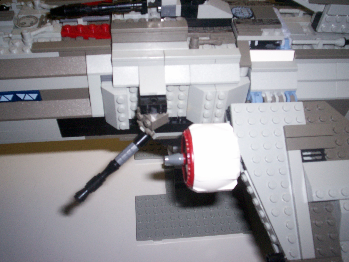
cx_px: 174
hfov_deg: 51.4
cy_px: 131
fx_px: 363
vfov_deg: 39.7
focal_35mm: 36
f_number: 4.5
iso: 140
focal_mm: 5.9
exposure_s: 1/64
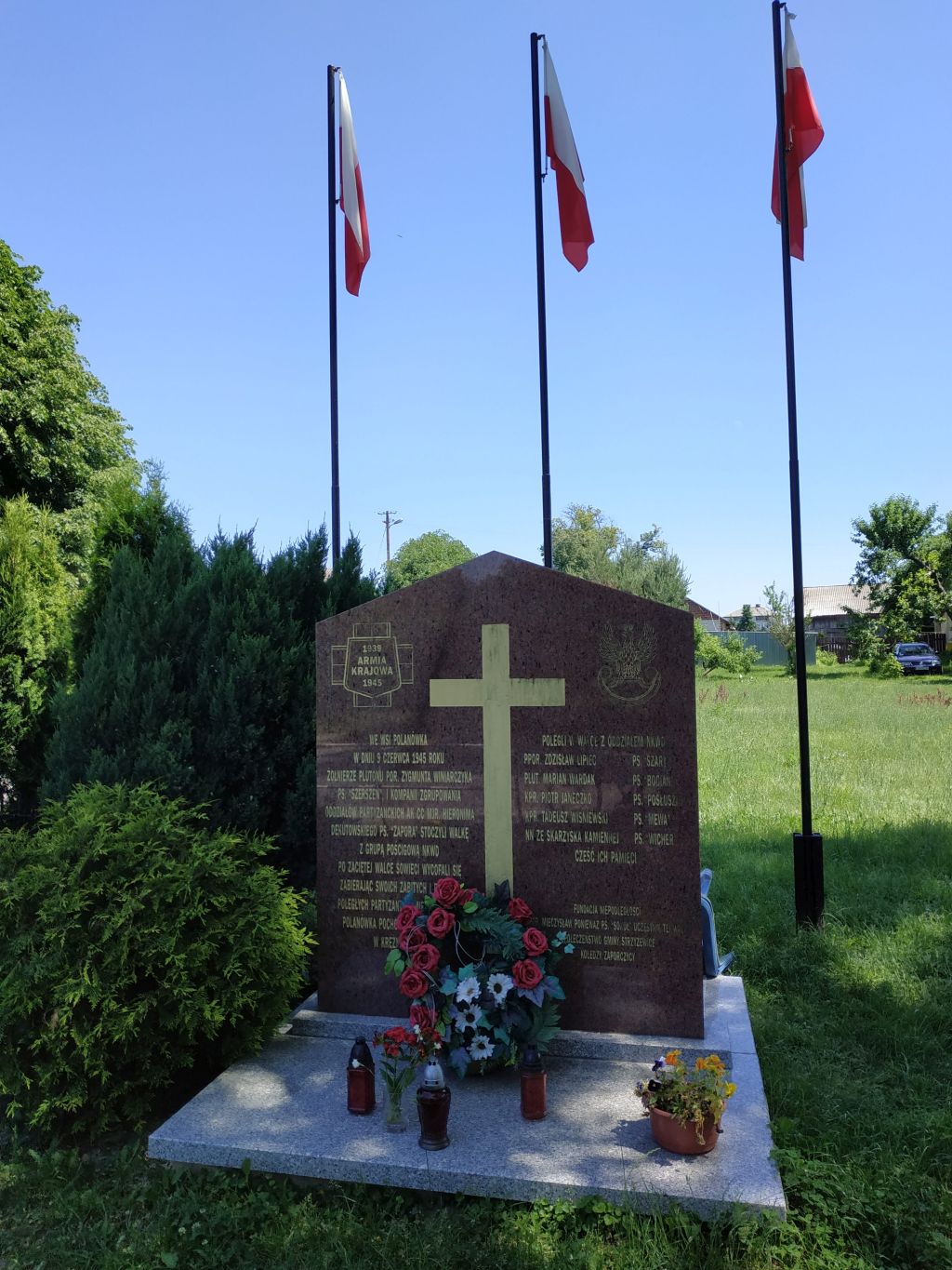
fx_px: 880
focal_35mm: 24
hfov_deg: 56.8
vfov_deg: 71.6
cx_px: 476
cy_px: 635
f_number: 1.9
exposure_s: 1/1549
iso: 250
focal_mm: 3.94
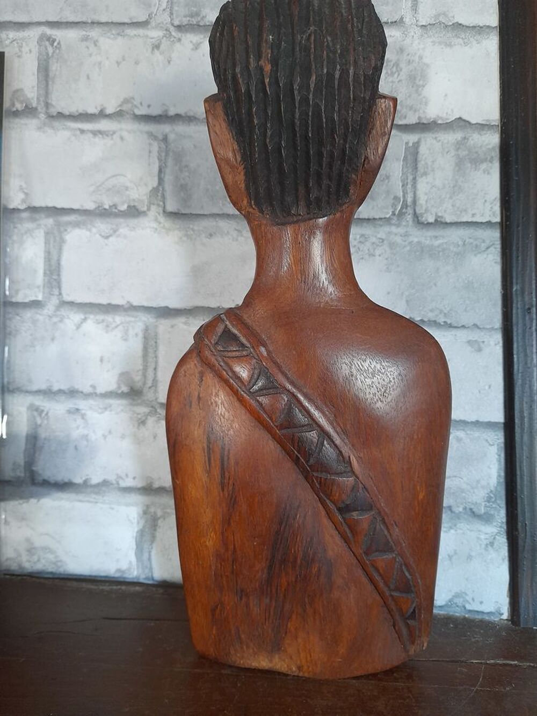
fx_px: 517
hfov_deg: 54.9
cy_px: 358
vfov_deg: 69.4
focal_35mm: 25
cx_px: 268
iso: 400
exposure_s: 1/33
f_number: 2
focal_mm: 4.6
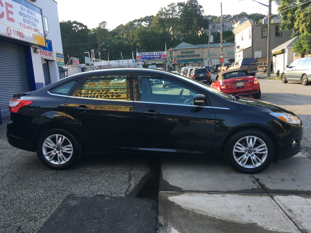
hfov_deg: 61.7
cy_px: 116
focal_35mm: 29
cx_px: 156
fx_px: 261
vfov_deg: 48.2
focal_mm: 4.15
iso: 25
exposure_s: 1/245
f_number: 2.2
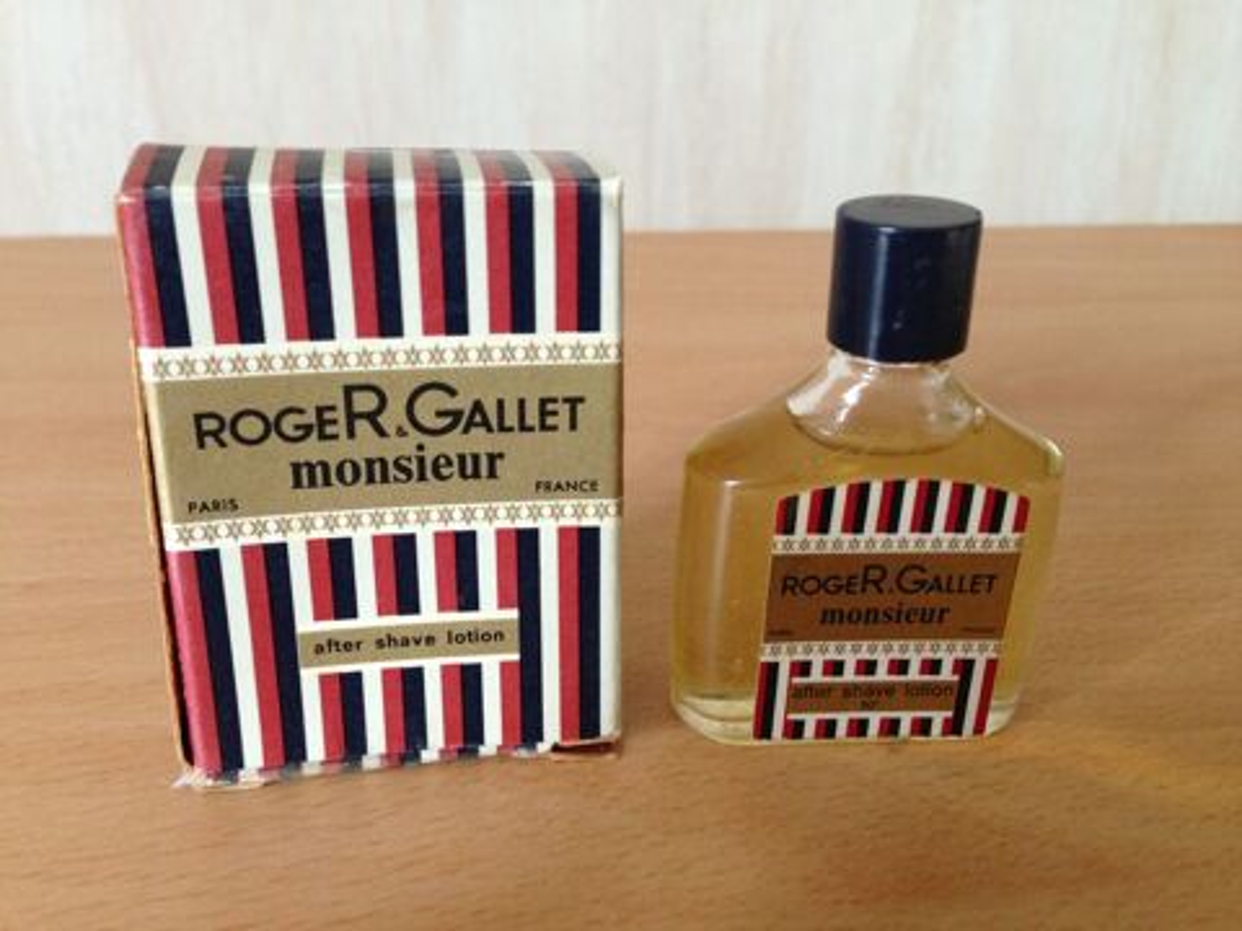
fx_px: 1184
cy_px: 466
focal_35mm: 33
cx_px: 621
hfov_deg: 55.4
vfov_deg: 42.9
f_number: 2.4
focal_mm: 4.13
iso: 160
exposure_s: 1/20
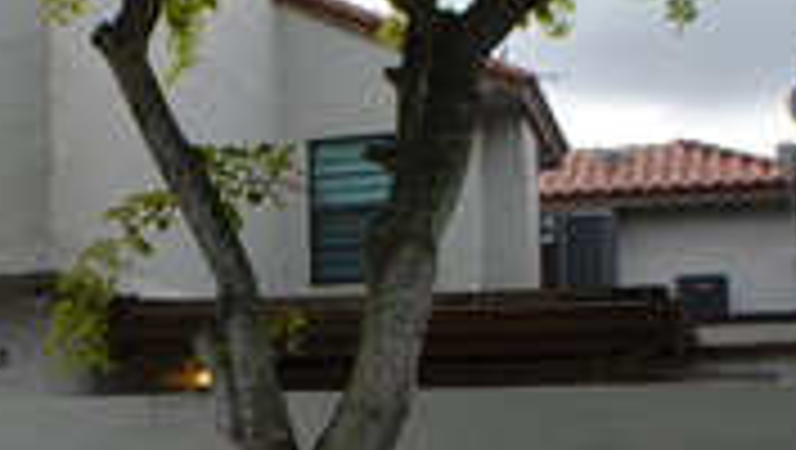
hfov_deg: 20.0
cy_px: 423
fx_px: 2155
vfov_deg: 11.8
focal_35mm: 102
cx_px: -72
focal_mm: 24
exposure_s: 1/250
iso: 160
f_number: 8
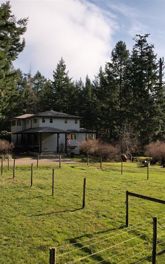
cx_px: 120
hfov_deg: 36.6
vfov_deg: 56.7
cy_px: 133
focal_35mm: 34
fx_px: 245
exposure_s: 1/2000
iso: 110
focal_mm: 8.38
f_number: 2.8
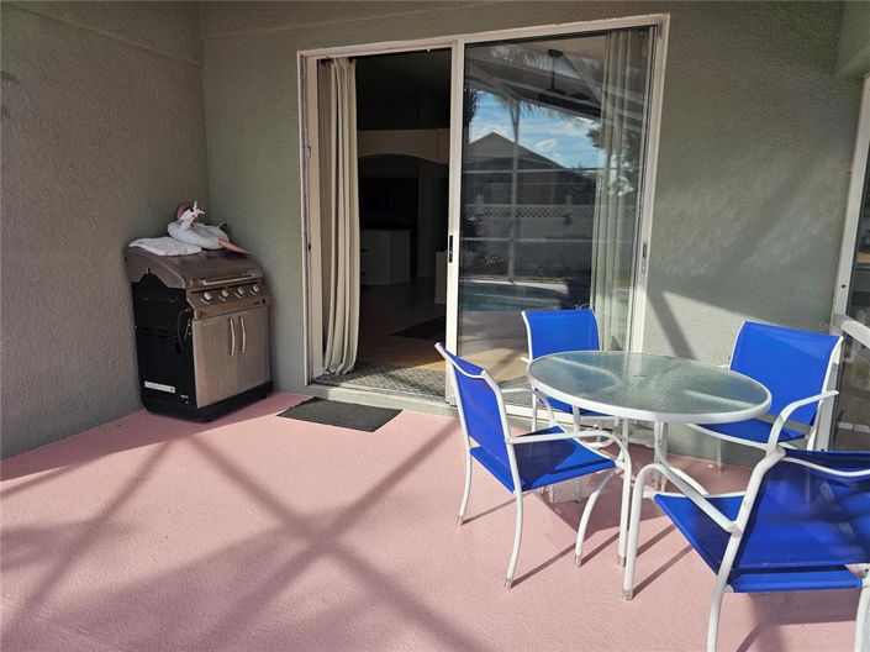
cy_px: 326
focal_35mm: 23
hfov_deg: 74.0
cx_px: 435
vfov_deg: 58.8
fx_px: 578
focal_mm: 6.3
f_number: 1.7
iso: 16
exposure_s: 1/519
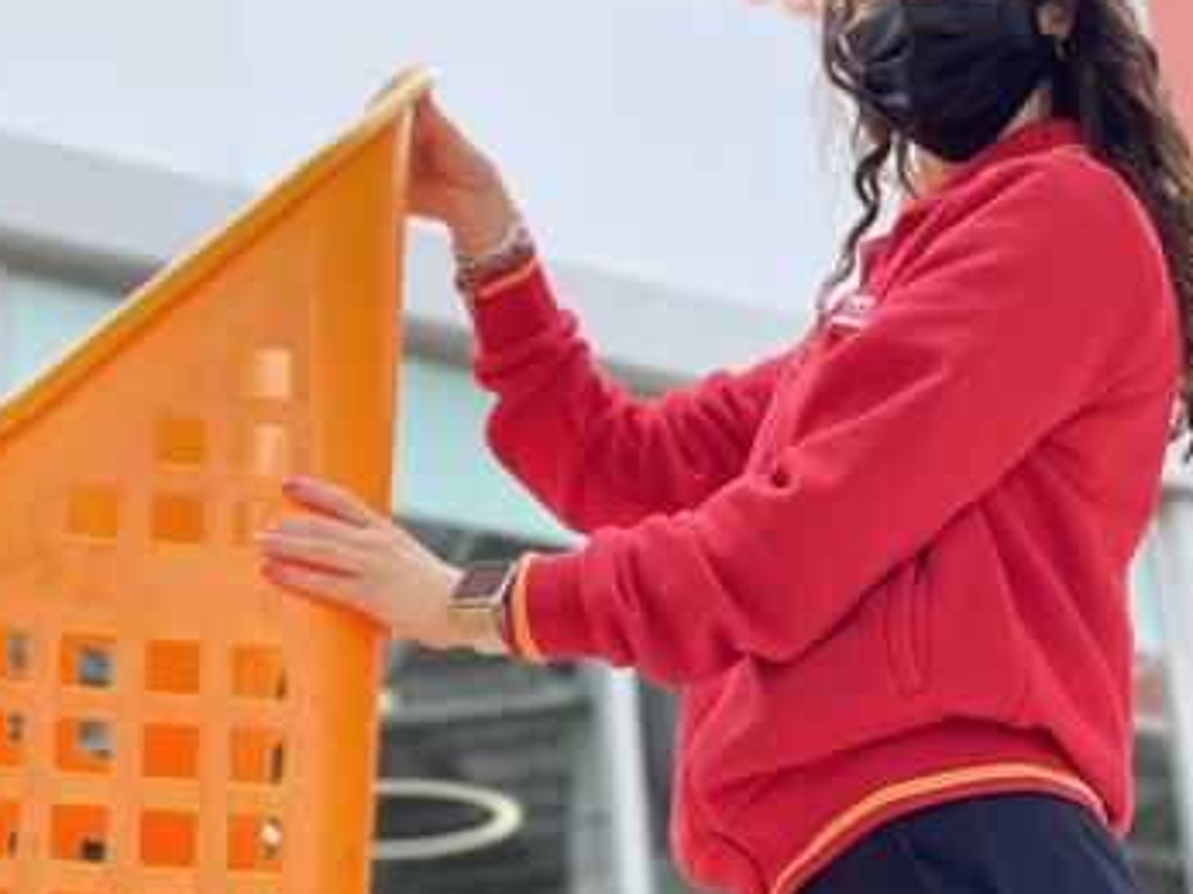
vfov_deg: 14.8
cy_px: 170
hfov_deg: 19.7
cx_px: 316
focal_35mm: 99
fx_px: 3411
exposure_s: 1/285
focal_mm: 6
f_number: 2
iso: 25
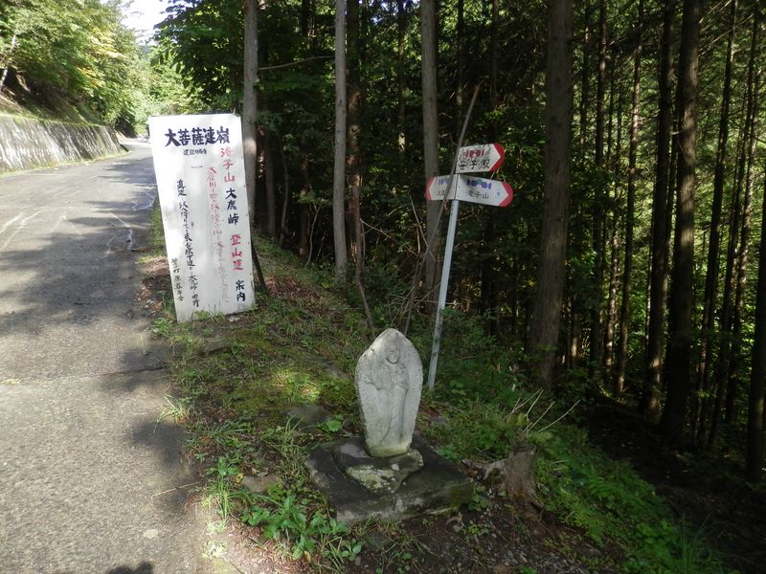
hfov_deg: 69.4
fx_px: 553
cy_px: 287
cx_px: 383
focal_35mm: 25
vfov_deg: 54.9
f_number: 3
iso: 80
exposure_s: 1/125
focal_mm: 4.5
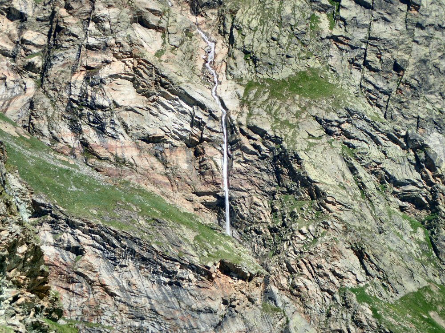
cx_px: 222
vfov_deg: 14.8
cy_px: 166
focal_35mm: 100
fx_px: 1286
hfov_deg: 19.6
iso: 100
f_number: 4.9
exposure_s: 1/320
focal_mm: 18
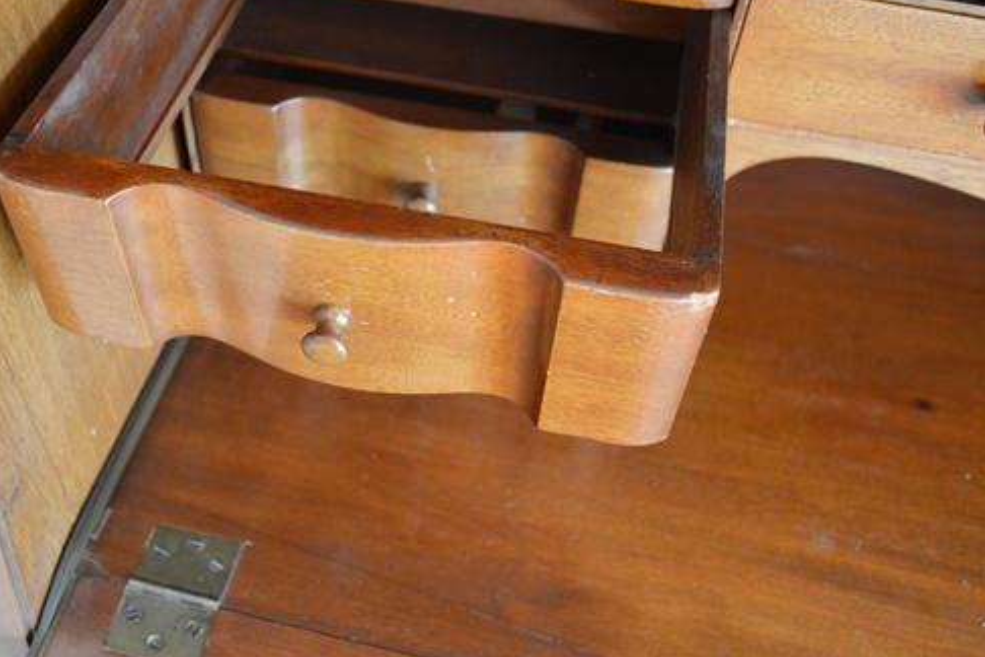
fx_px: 1012
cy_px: 256
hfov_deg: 51.6
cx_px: 409
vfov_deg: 35.8
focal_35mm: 37
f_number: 3.8
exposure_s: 1/40
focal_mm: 20
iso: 800
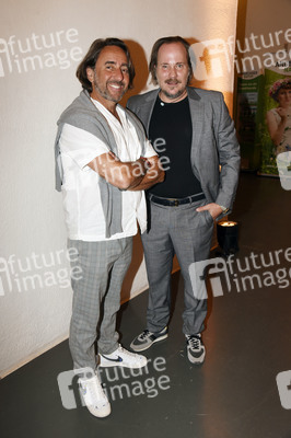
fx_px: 376
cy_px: 219
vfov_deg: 60.3
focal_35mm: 31
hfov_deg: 42.3
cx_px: 146
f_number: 6.3
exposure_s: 1/80
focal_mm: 31
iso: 1600
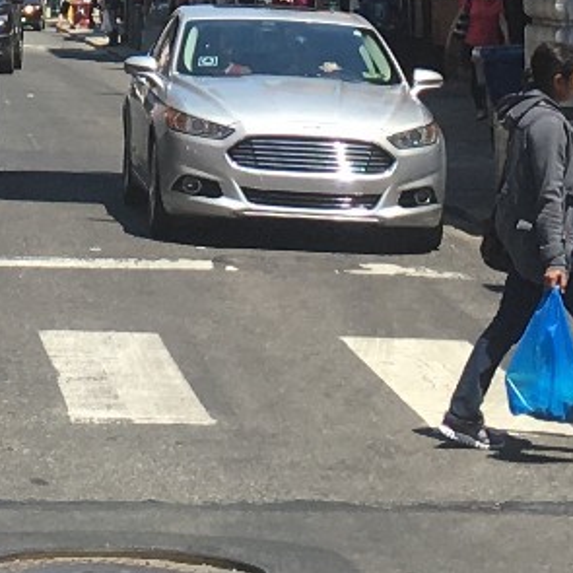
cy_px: -651
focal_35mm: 178
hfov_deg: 9.7
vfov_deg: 9.1
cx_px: -132
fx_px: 3334
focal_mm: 4.15
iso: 25
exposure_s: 1/1131
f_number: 2.2
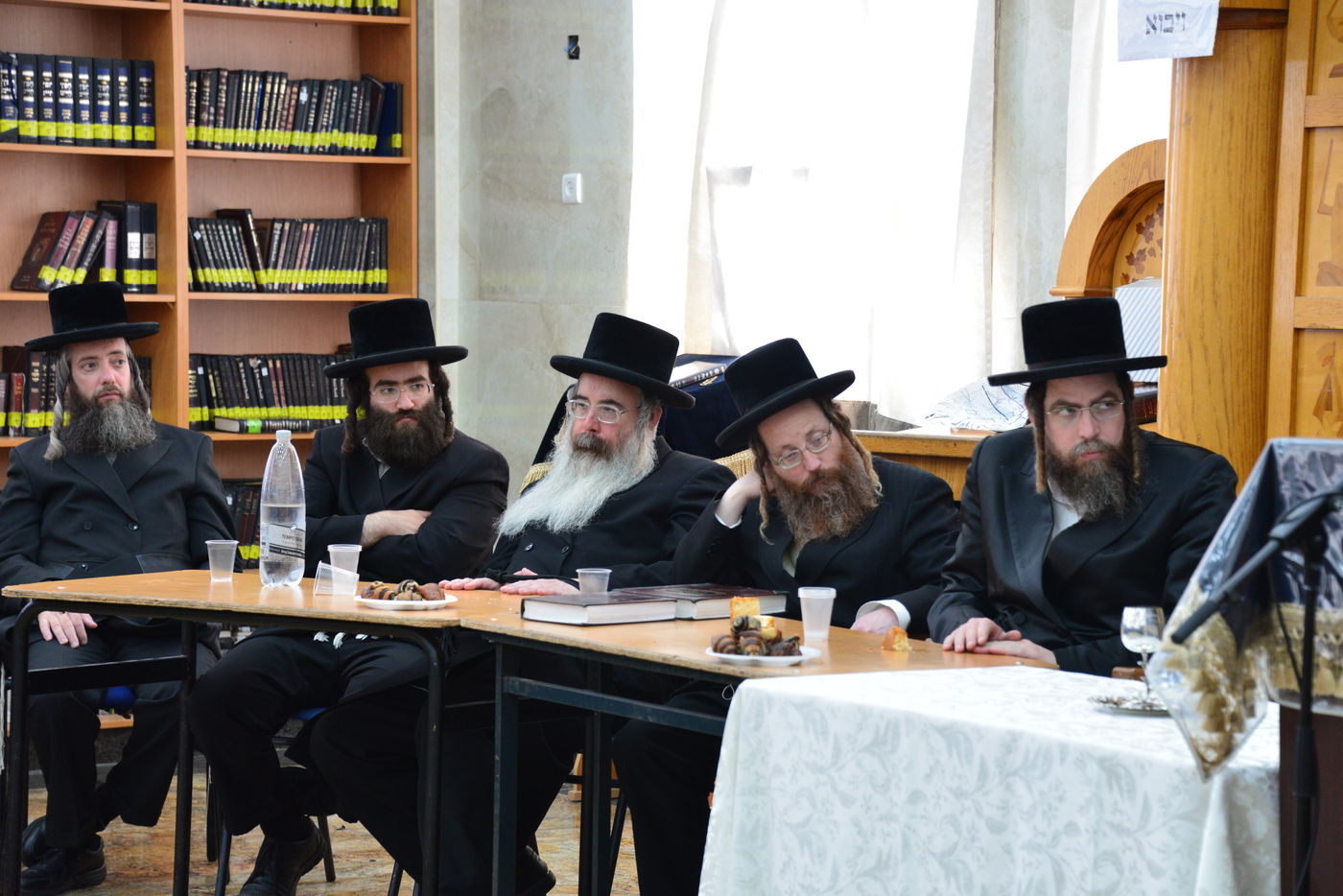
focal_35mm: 112
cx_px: 672
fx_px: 4179
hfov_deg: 18.3
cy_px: 448
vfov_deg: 12.2
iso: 2000
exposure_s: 1/100
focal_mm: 112
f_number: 5.6
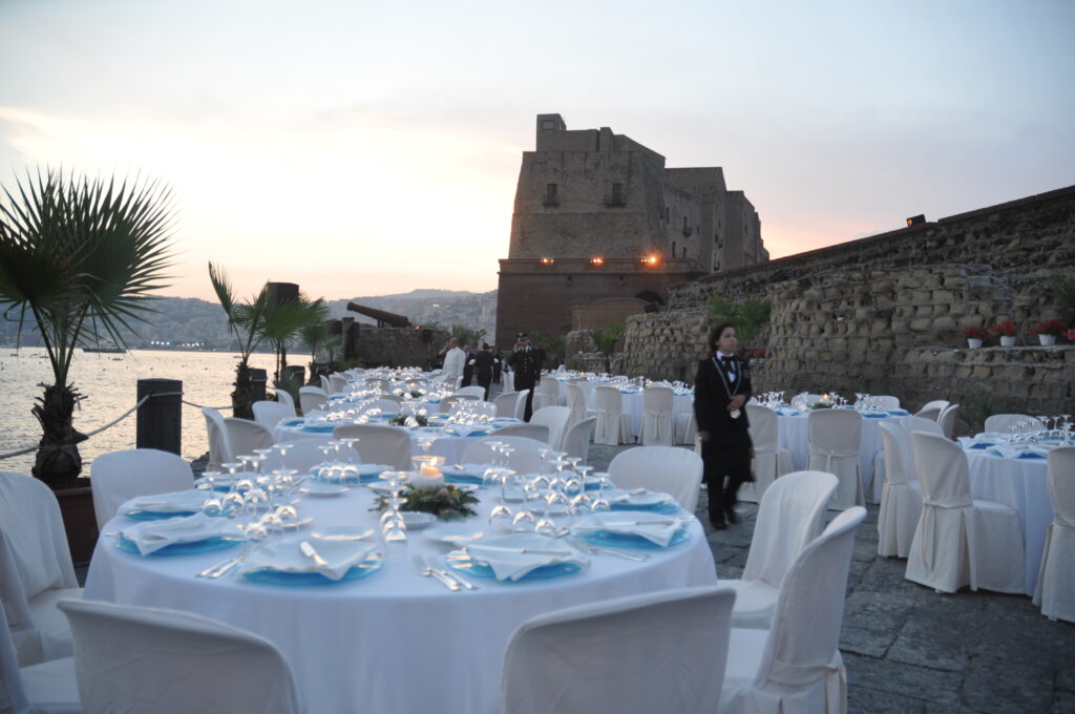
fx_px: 805
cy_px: 357
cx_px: 538
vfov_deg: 47.8
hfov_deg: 67.4
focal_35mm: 27
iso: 200
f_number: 3.5
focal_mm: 18
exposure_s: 1/25
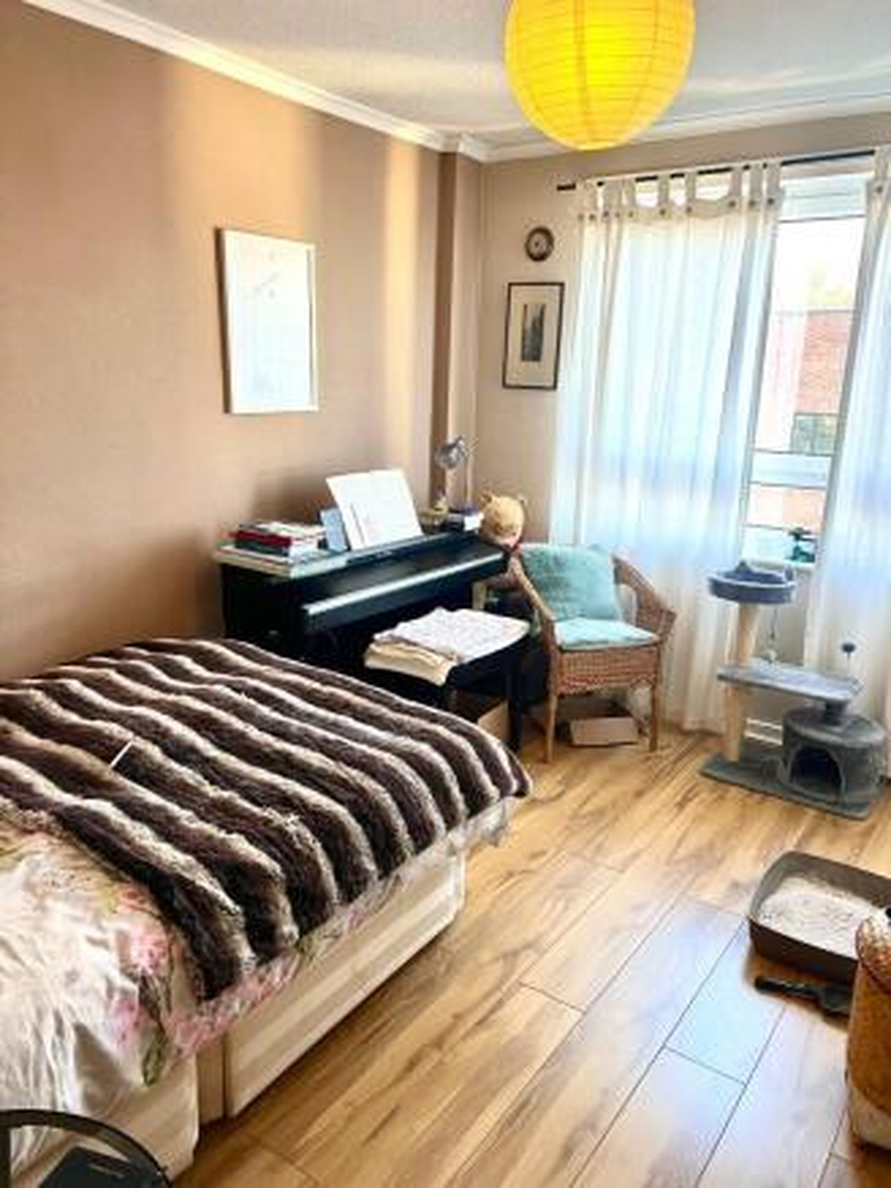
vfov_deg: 67.3
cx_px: 446
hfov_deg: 53.1
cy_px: 594
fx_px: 892
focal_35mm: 26
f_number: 1.5
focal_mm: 5.7
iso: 64
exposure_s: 1/50
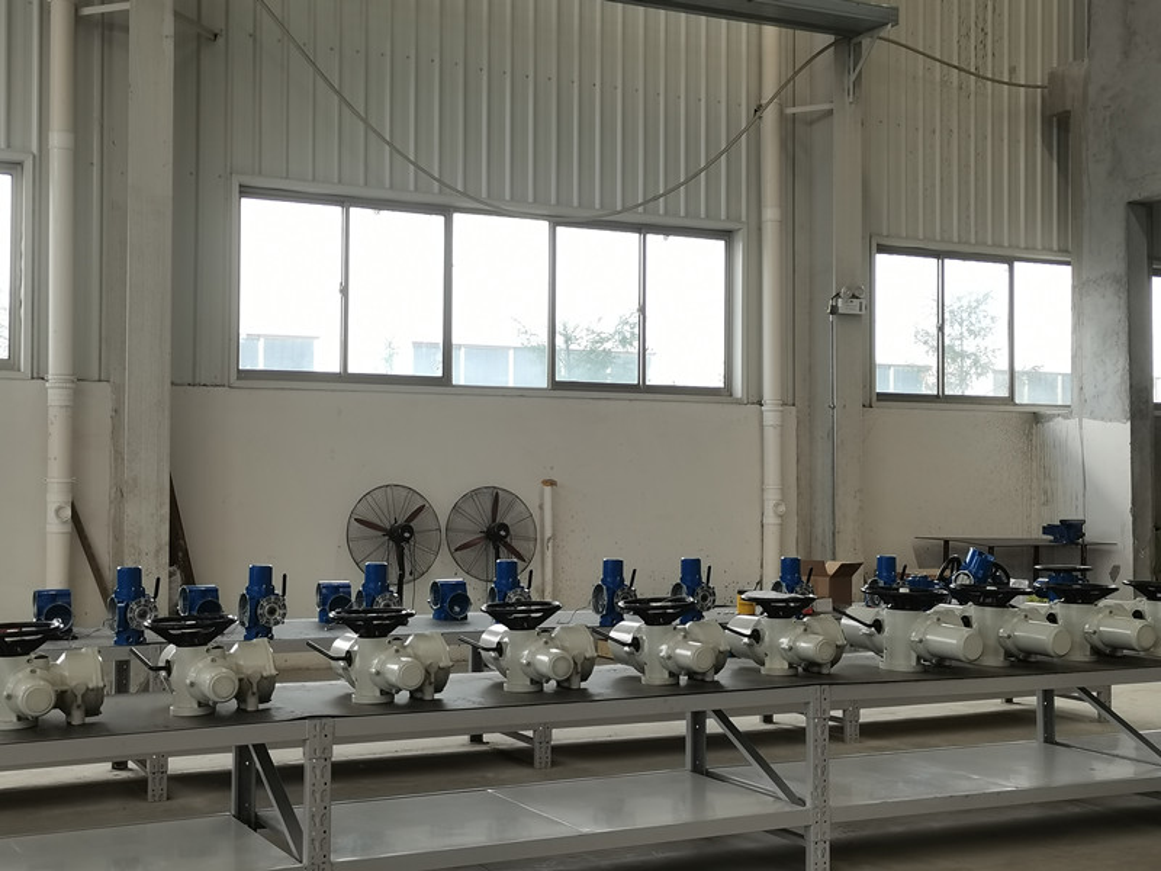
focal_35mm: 46
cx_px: 580
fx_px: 1543
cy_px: 436
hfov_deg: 41.2
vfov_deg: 31.5
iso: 80
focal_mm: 5.58
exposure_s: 1/120
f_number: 1.8
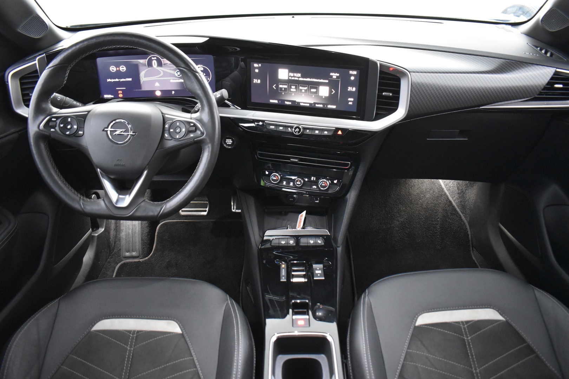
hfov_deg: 67.4
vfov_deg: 47.9
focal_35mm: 27
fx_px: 427
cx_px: 284
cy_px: 190
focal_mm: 18
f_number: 3.5
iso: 3200
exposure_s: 1/8
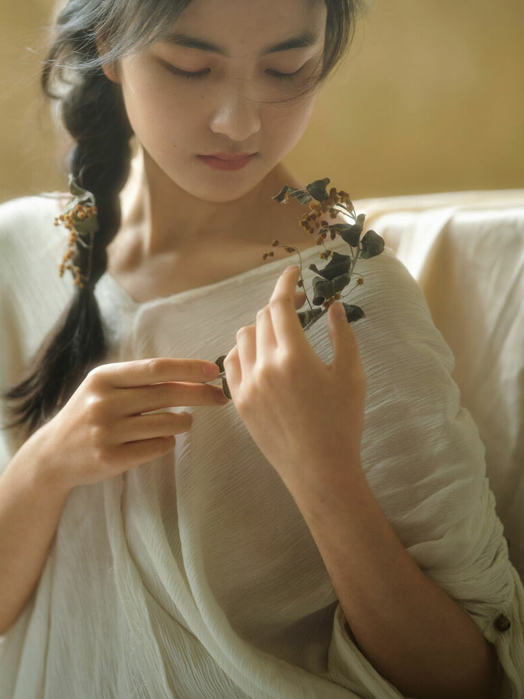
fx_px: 2361
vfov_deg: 16.8
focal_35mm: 117
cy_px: 264
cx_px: 209
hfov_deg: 12.7
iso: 400
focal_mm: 110
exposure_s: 1/160
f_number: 2
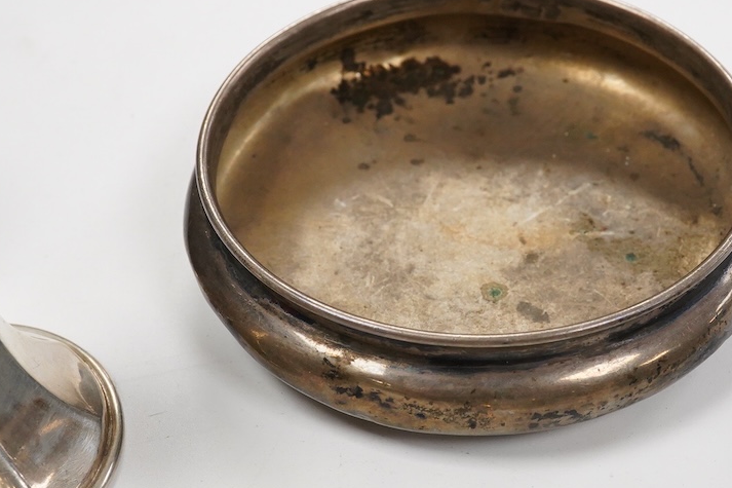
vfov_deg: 19.2
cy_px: 261
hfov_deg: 28.3
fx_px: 1443
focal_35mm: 71
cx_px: 496
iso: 2500
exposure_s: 1/100
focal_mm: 30
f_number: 16
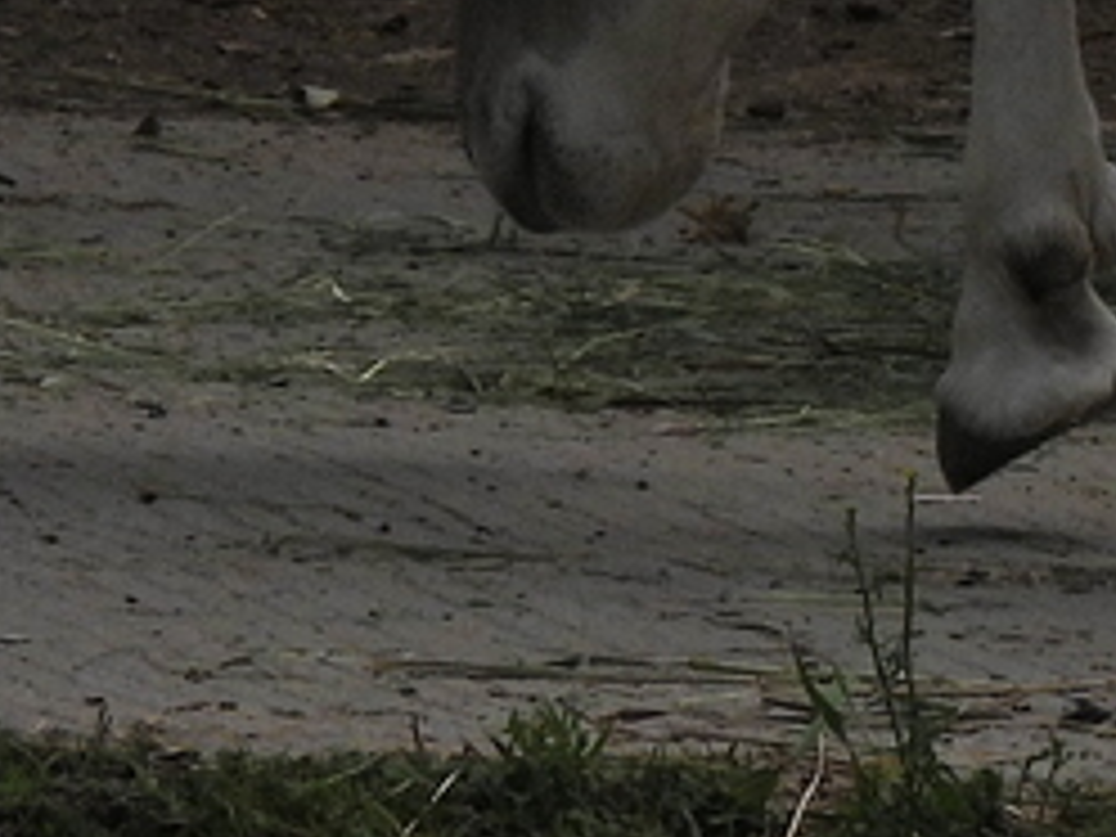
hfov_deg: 1.0
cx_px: 2344
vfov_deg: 0.7
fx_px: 66445
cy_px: -1264
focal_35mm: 2061
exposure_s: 1/1000
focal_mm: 71.4
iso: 100
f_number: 5
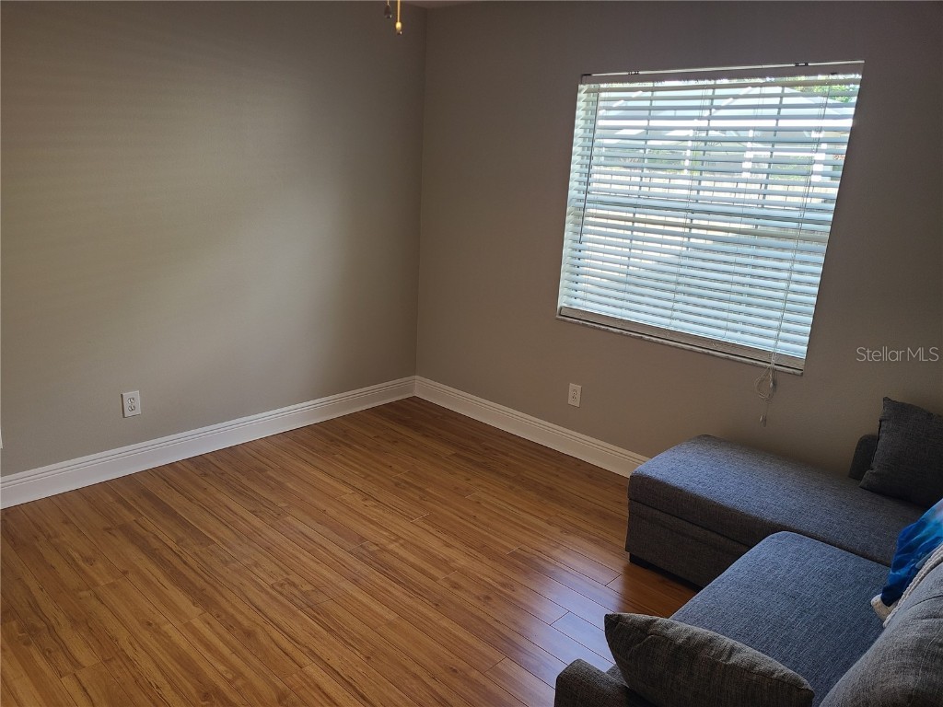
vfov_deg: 53.1
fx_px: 708
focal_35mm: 26
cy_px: 354
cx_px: 472
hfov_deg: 67.3
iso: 80
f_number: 1.8
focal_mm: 5.4
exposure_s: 1/120
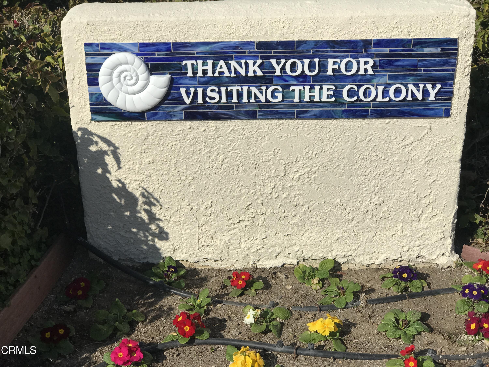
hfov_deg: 33.8
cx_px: 244
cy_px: 184
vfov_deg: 25.7
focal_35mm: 57
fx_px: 805
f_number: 2.8
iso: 20
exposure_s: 1/2283
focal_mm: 6.6
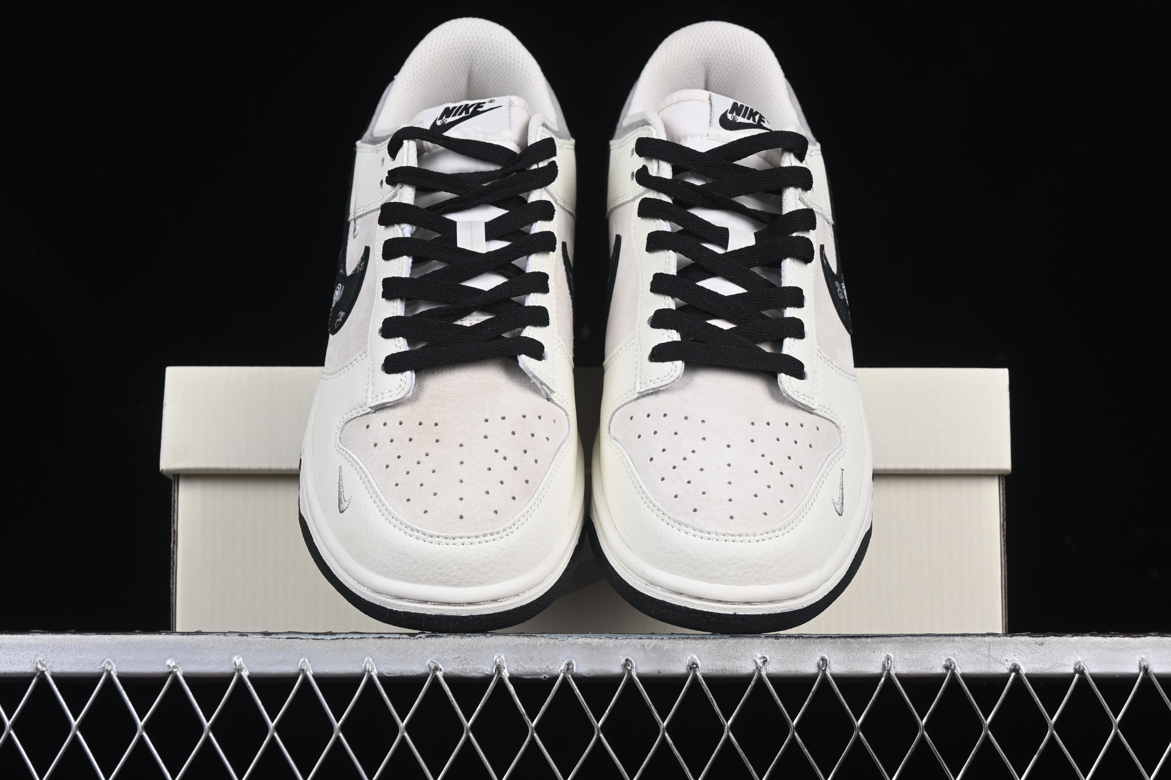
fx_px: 2439
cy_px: 390
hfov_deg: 27.0
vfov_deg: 18.2
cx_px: 586
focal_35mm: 75
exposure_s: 1/80
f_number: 8
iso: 160
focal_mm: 50
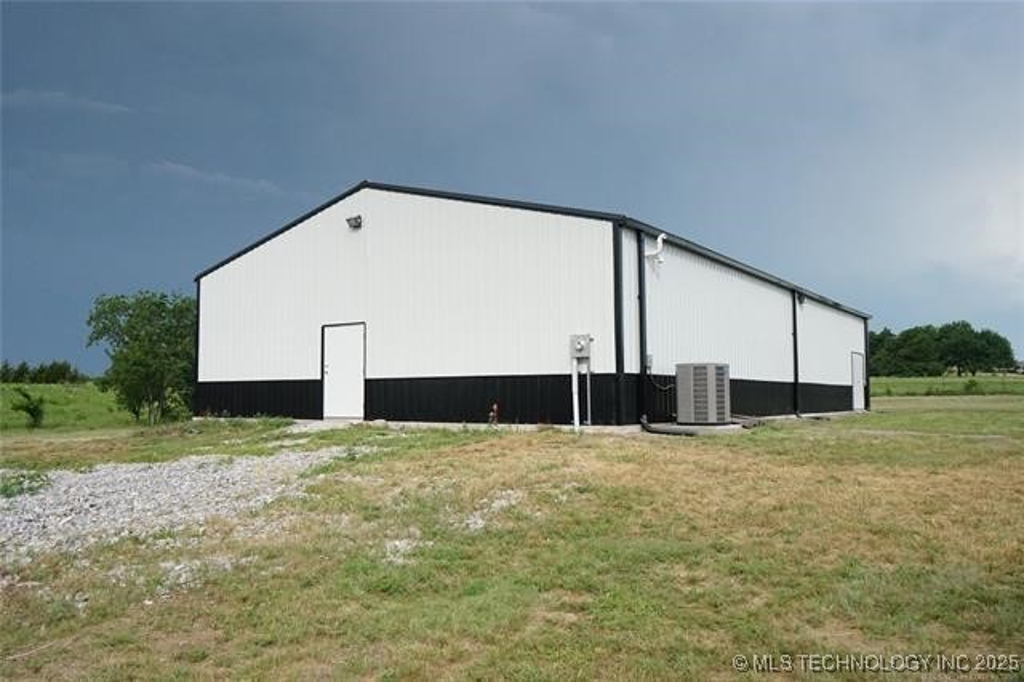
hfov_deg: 65.5
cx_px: 512
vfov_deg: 46.4
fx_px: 796
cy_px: 341
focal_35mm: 28
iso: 5000
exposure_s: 1/8000
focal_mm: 28
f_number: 6.3
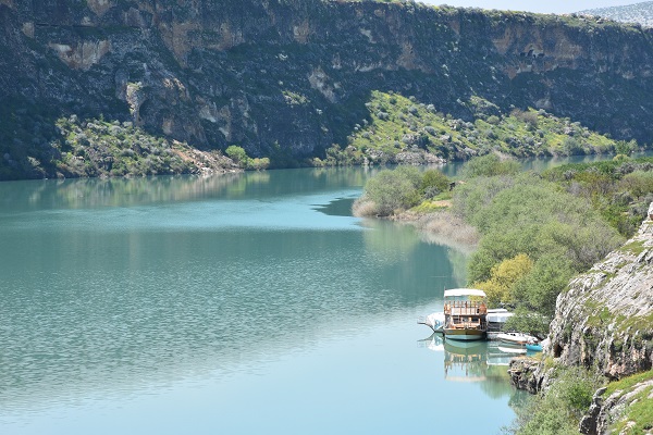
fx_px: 2857
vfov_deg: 8.7
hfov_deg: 13.0
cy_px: 218
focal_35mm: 158
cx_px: 326
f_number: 13
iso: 800
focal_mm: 105
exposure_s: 1/640
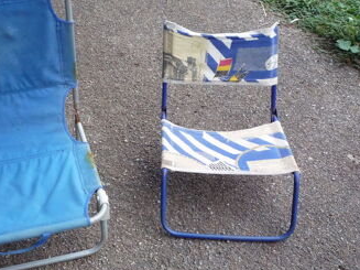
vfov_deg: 32.8
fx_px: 457
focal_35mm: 44
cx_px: 100
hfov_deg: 42.0
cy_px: 145
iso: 400
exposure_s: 1/30
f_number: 3.3
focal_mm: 5.2
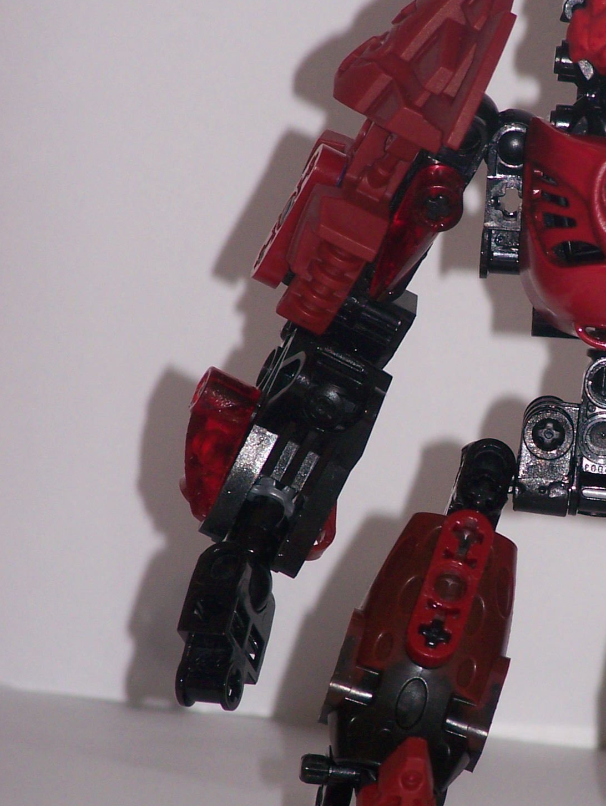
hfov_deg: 3.5
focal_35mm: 425
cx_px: 564
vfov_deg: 4.7
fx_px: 9907
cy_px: 460
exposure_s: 1/160
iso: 80
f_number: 3.2
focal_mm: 36.2
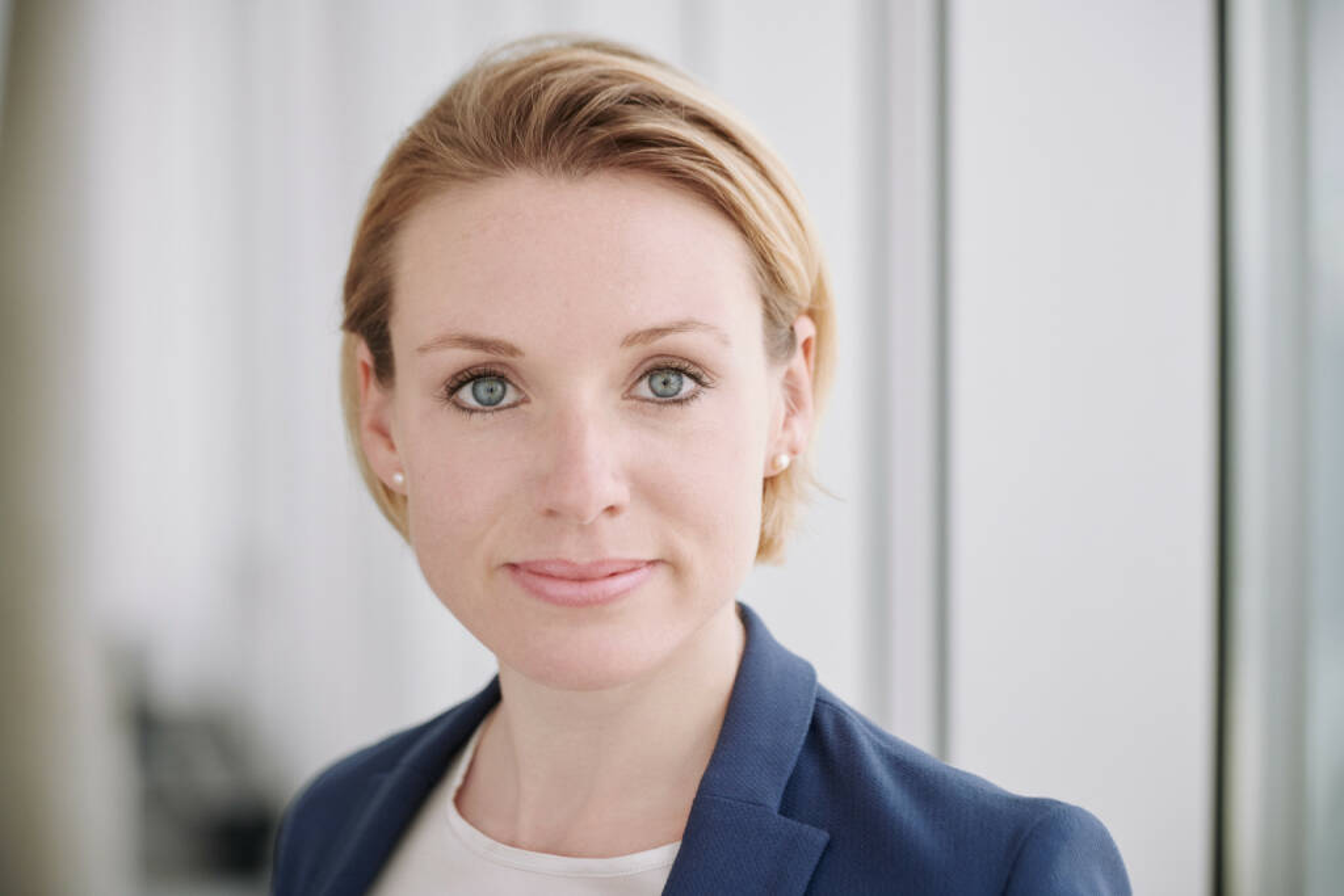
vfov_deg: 11.0
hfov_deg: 16.4
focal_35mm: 125
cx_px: 672
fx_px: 4667
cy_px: 448
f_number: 4.5
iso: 640
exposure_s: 1/320
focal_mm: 125
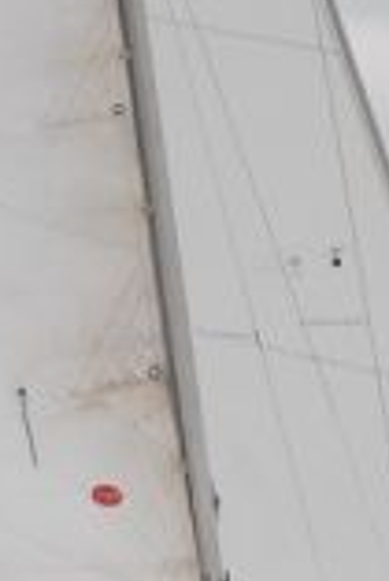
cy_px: 431
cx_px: 44
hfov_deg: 3.3
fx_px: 6817
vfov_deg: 4.9
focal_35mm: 422
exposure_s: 1/250
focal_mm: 55
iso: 100
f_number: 8
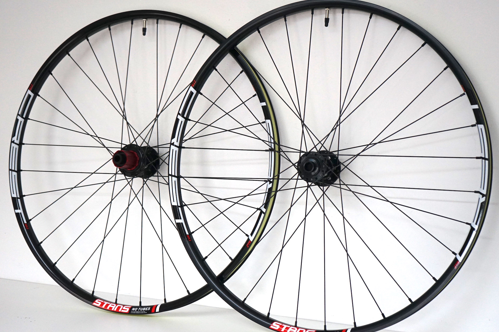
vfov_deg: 21.9
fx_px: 859
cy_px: 171
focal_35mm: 62
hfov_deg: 32.4
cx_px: 264
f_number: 5.6
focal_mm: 58
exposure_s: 1/160
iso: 2000
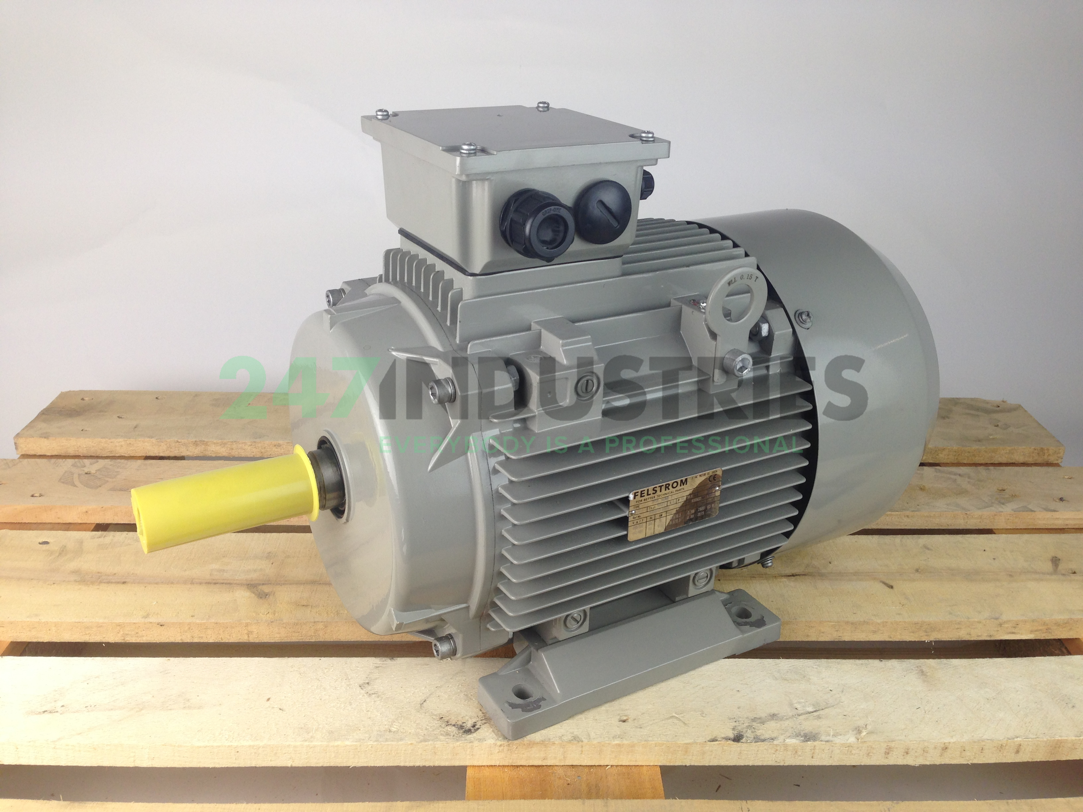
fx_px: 1032
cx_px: 542
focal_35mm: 33
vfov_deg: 42.9
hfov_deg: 55.4
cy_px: 406
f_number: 2.4
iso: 50
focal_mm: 4.12
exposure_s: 1/155
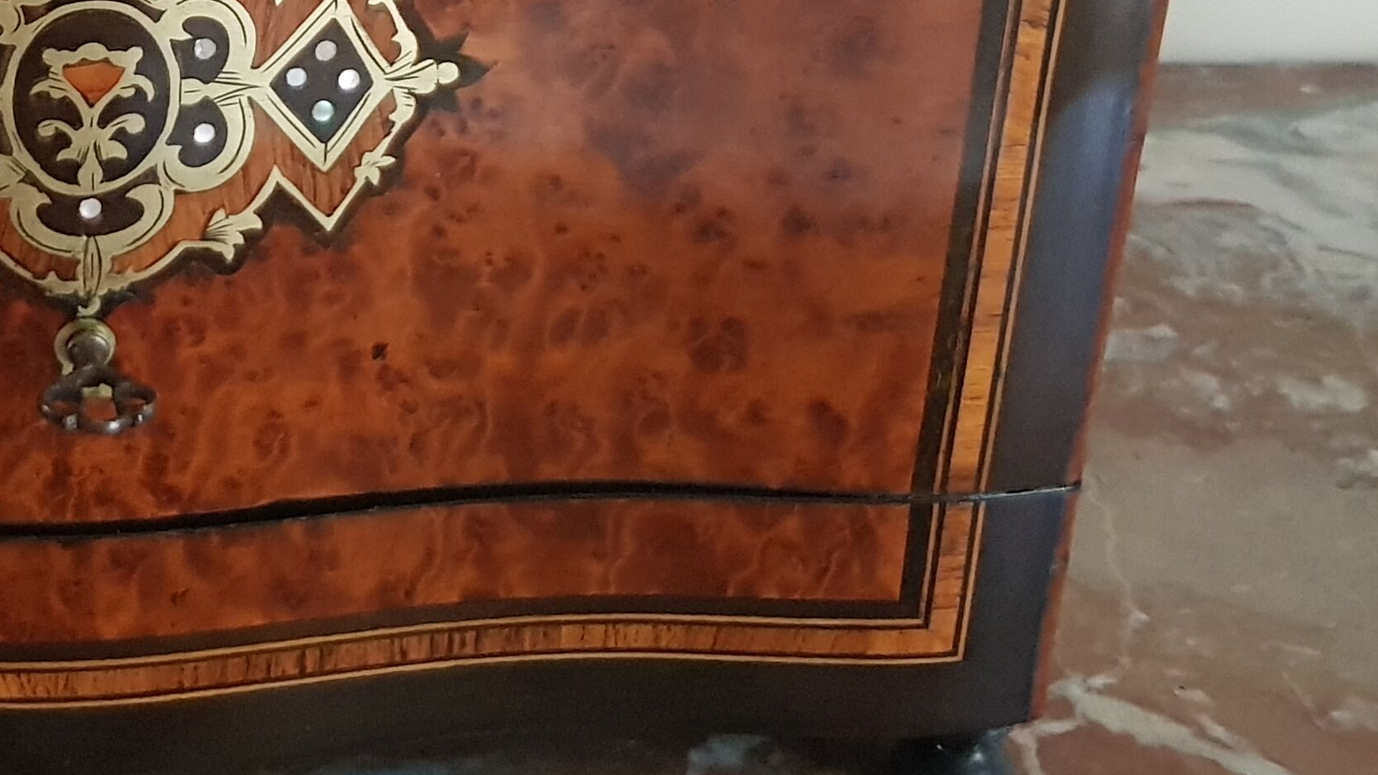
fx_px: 2521
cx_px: 131
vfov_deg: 16.8
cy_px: -148
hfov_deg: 29.3
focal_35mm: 69
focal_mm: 4.2
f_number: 1.7
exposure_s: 1/33
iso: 800
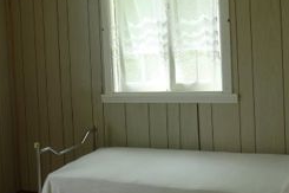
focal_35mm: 56
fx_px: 449
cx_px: 57
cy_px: 76
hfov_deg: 34.5
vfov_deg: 24.1
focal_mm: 4.3
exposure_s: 1/60
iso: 100
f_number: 3.3
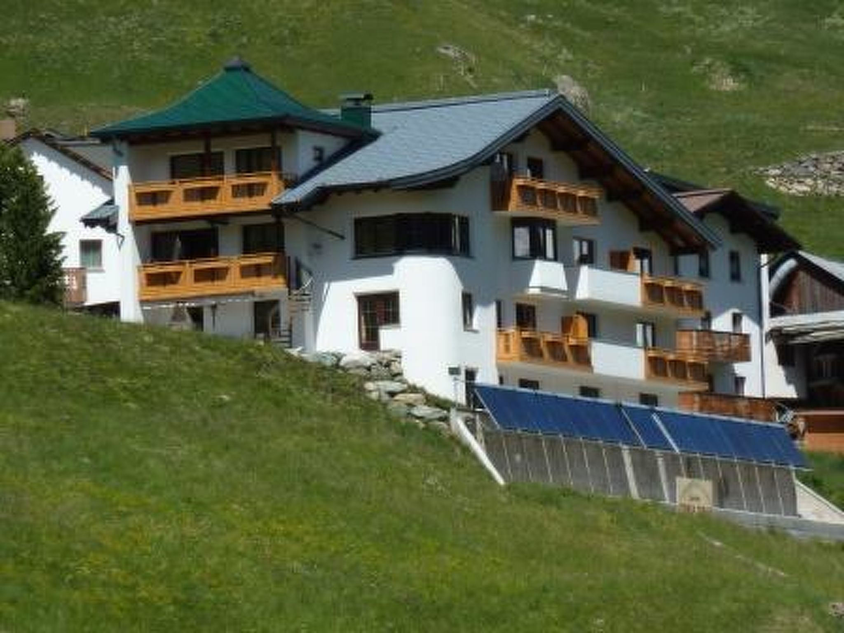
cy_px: 316
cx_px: 422
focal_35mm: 399
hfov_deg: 5.0
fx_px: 9728
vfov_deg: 3.7
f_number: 4.9
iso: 80
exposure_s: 1/400
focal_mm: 49.2
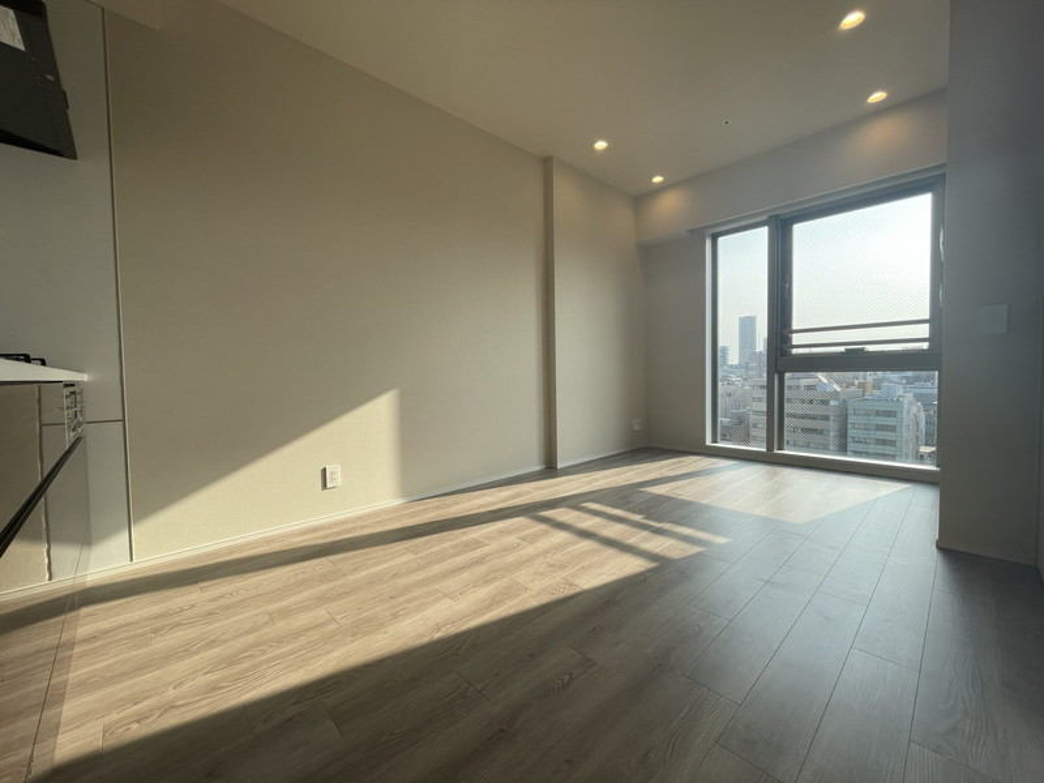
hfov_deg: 102.1
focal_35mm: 14
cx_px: 522
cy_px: 392
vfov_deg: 85.7
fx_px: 422
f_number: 2.4
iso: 25
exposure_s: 1/234
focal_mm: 1.55
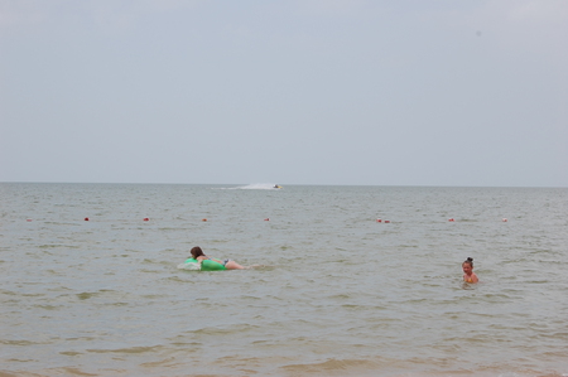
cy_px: 188
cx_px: 284
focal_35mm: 82
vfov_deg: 16.5
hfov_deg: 24.6
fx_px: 1300
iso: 200
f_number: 10
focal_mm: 55
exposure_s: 1/400
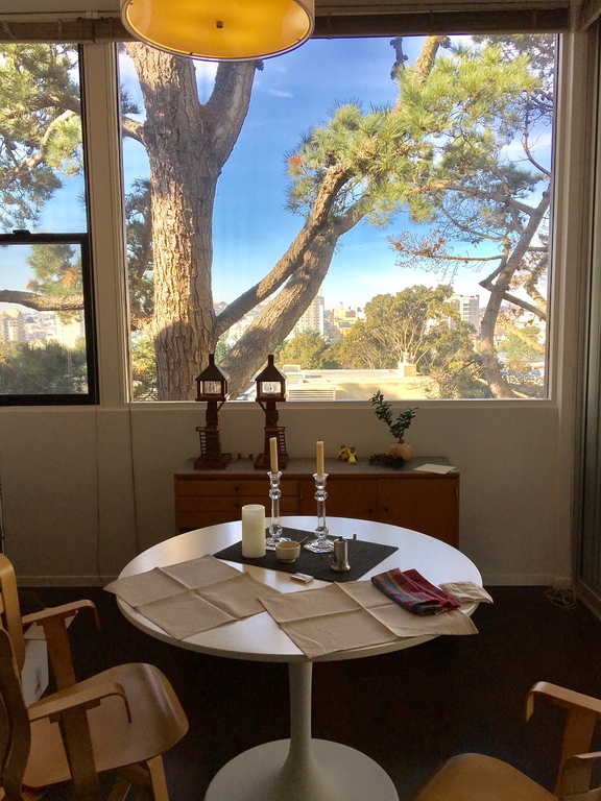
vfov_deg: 61.7
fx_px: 671
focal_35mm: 29
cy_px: 400
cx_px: 300
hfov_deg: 48.2
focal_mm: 4.15
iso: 25
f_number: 2.2
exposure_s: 1/523
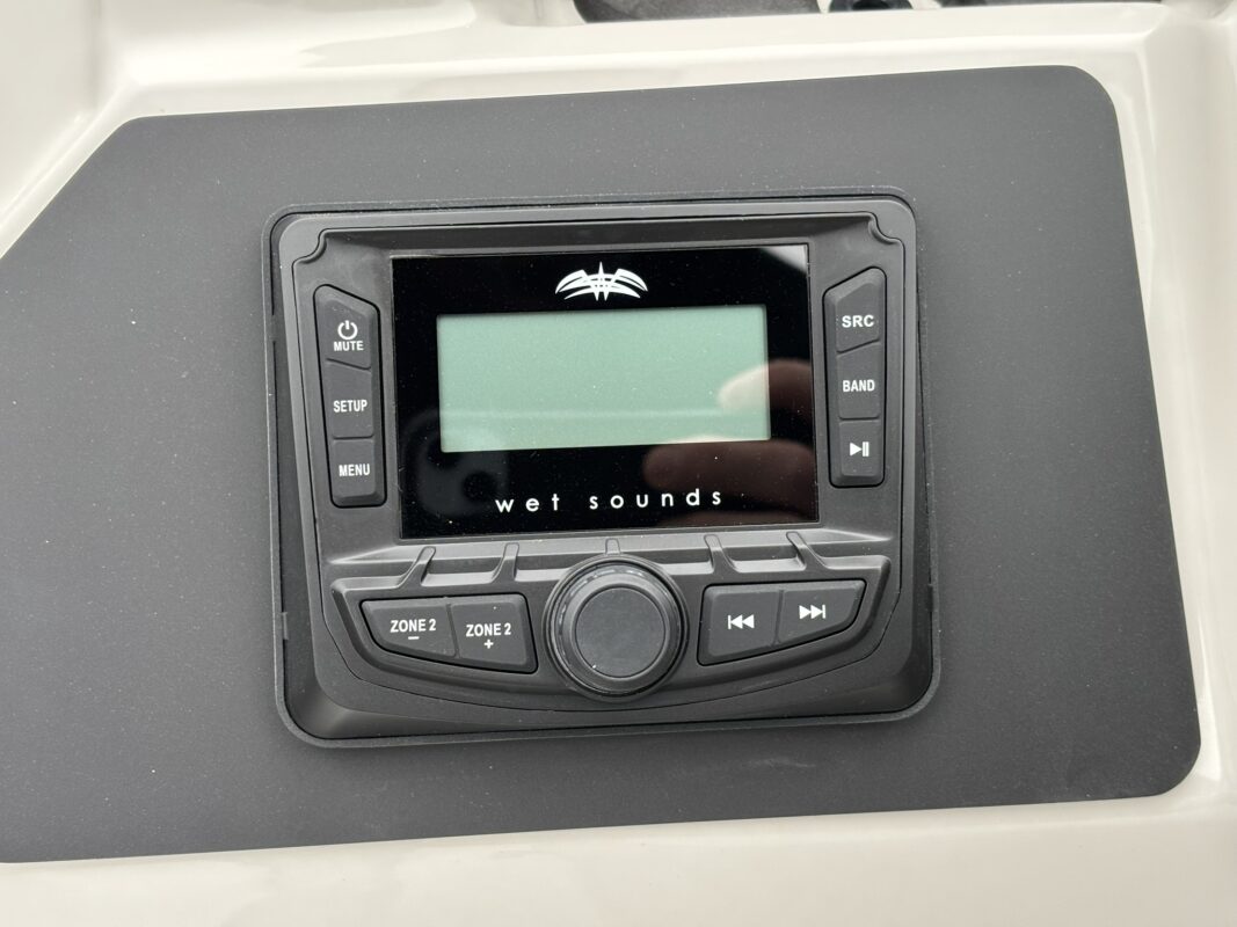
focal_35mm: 52
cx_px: 618
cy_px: 464
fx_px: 1858
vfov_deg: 28.0
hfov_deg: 36.8
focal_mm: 5.96
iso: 50
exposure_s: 1/111
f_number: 1.6
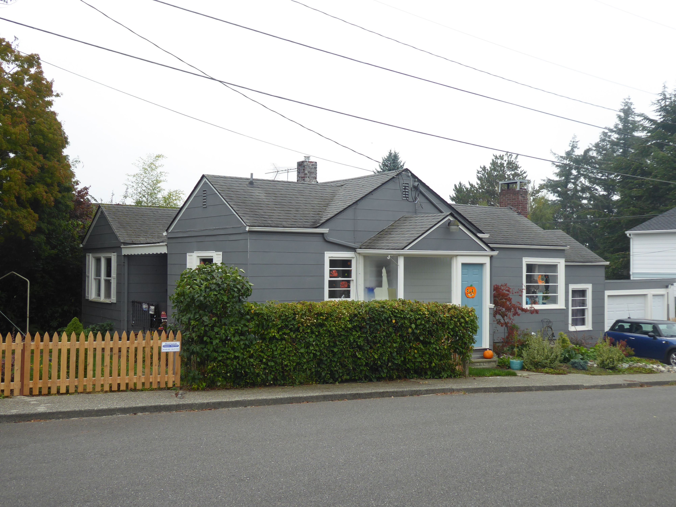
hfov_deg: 46.8
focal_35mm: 40
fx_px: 781
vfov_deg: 36.0
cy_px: 254
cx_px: 338
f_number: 3.8
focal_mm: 7.2
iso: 80
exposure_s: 1/100
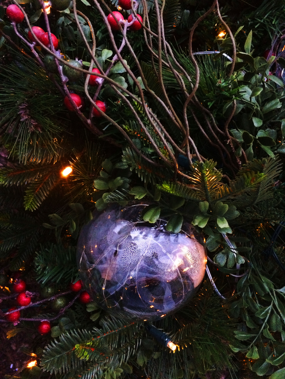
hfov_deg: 48.2
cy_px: 190
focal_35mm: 29
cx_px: 142
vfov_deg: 61.7
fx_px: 318
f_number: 2.2
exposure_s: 1/30
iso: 320
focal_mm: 4.15
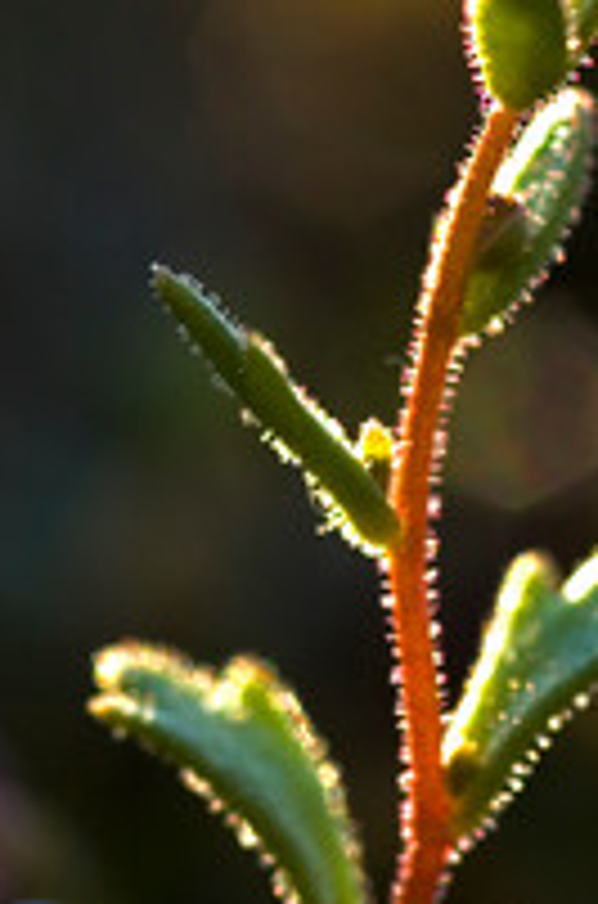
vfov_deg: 6.6
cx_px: 591
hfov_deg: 4.3
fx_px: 7864
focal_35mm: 314
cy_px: 324
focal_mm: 105
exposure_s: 1/400
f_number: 6.3
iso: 200
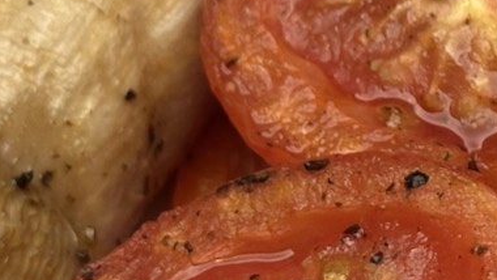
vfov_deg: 6.9
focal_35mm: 176
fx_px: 2320
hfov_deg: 12.1
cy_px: 211
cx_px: 522
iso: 200
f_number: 1.8
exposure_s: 1/60
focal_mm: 6.9
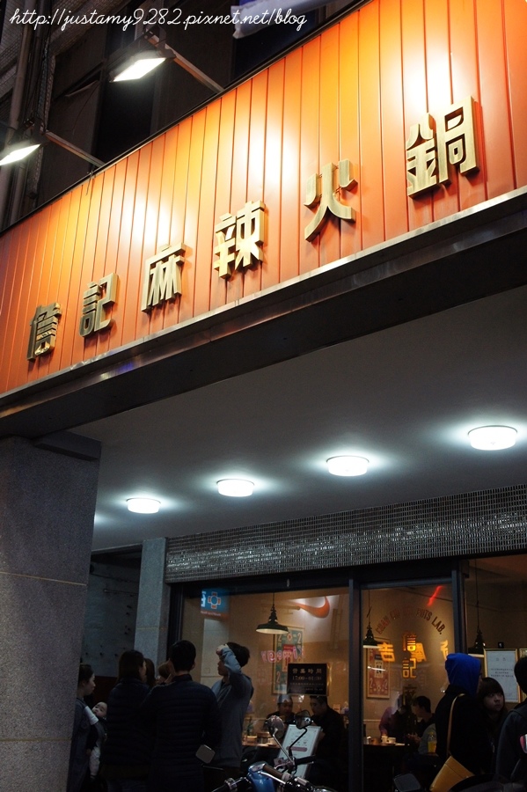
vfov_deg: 55.1
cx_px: 264
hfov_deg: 38.3
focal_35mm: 34
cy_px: 396
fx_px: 758
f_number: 5.6
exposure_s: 1/30
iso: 1600
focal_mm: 23
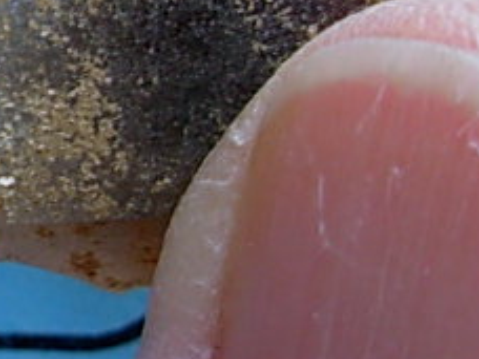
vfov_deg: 8.6
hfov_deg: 11.1
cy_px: -23
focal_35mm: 171
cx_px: -263
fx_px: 2366
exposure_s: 1/136
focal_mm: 6.3
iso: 50
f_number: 2.9
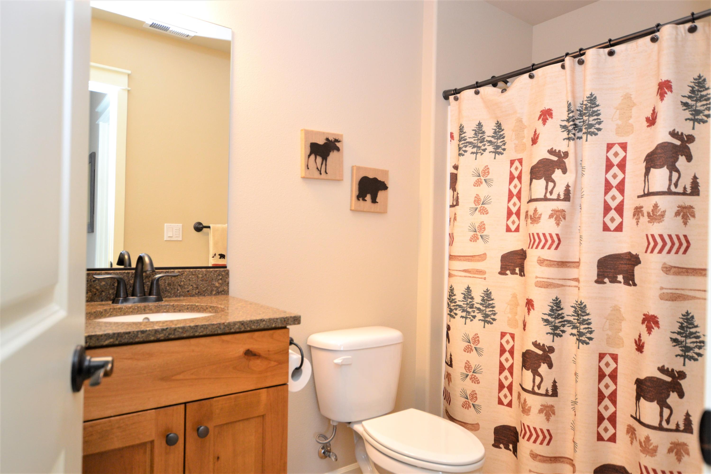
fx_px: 444
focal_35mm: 22
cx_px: 356
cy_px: 237
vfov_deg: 56.1
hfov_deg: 77.3
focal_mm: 15
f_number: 3.5
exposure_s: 1/60
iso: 720
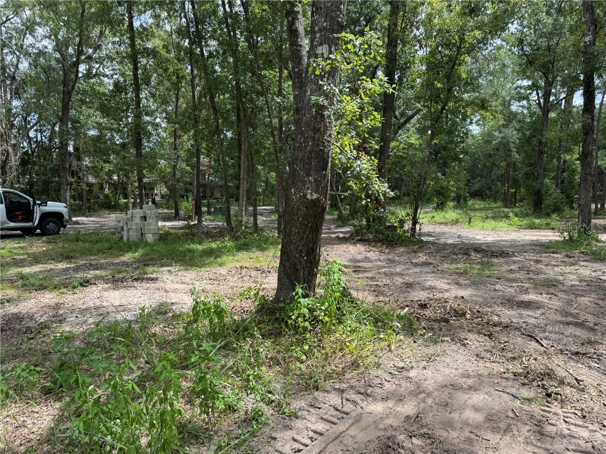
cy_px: 227
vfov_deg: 56.8
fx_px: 420
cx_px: 303
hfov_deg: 71.6
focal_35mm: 24
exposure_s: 1/1010
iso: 80
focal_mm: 6.76
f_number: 1.78
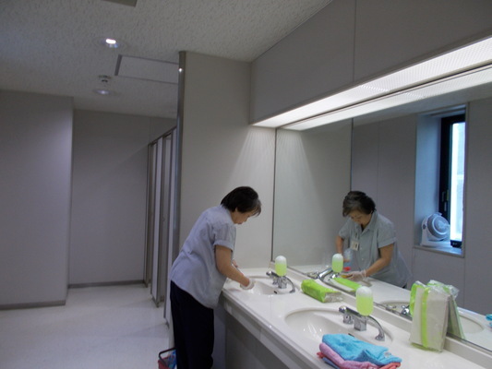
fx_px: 370
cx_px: 246
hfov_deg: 67.3
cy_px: 184
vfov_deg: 53.1
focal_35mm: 26
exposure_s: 1/25
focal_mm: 4.6
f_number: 3.2
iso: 125
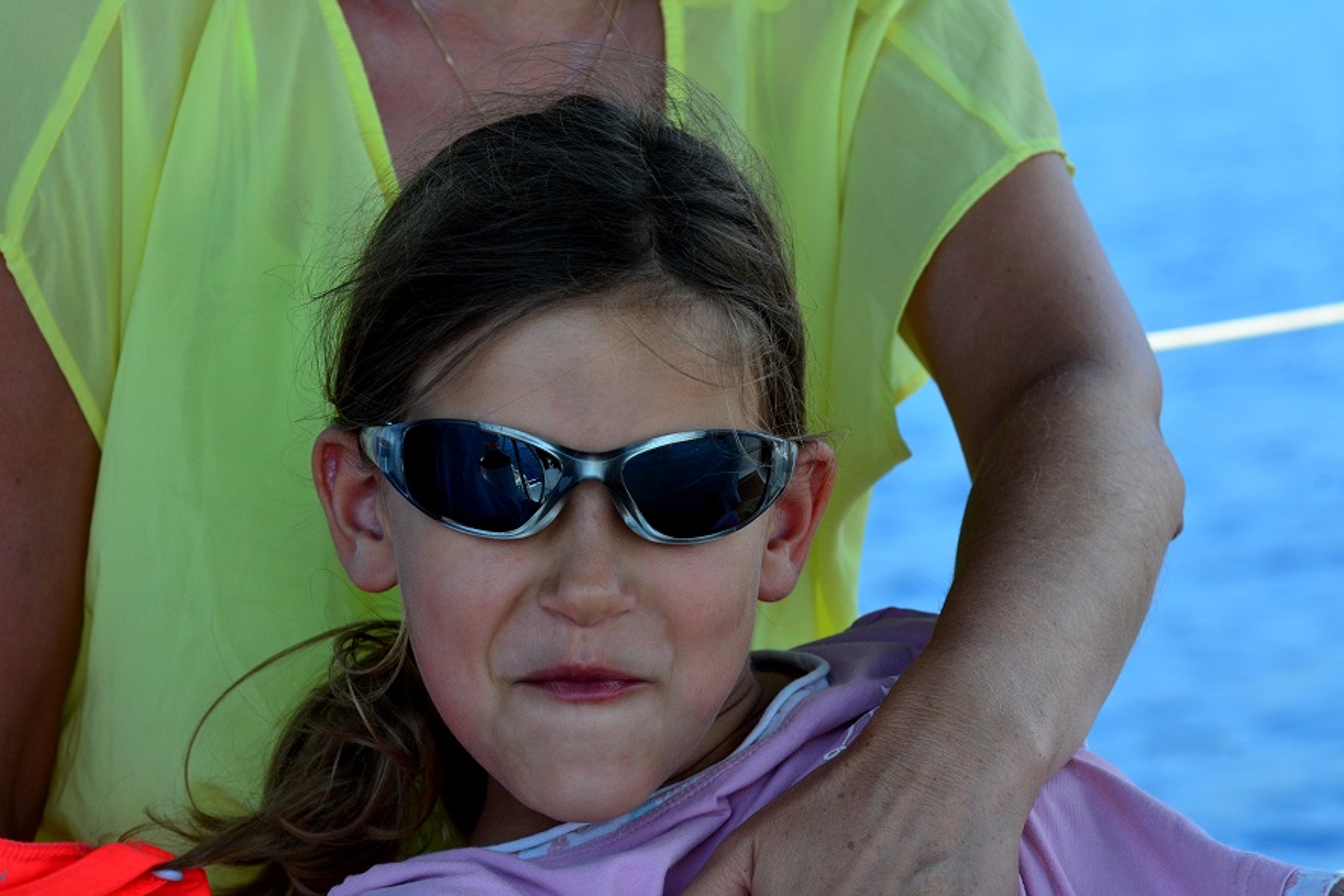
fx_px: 5675
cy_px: 447
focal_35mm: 152
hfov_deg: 13.5
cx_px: 681
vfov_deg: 9.0
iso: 640
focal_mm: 100
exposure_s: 1/640
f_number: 9
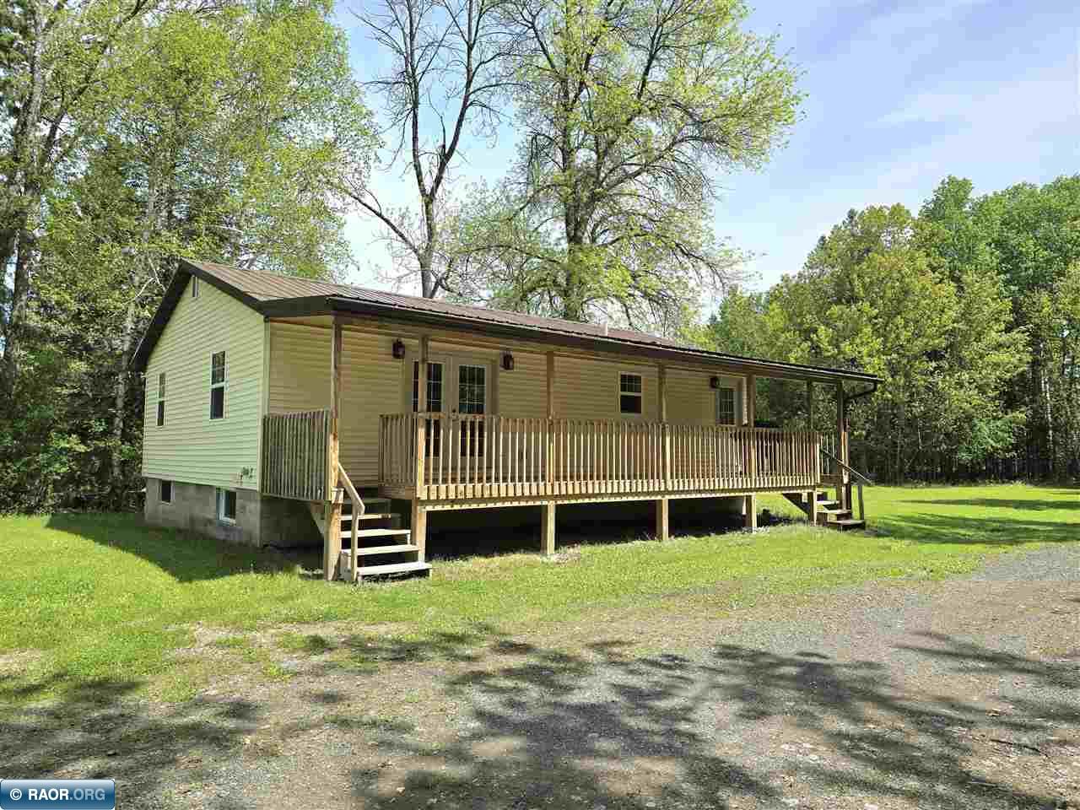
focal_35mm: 23
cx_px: 540
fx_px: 718
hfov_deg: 73.9
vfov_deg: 58.9
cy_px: 405
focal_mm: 6.3
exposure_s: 1/625
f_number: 1.7
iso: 12
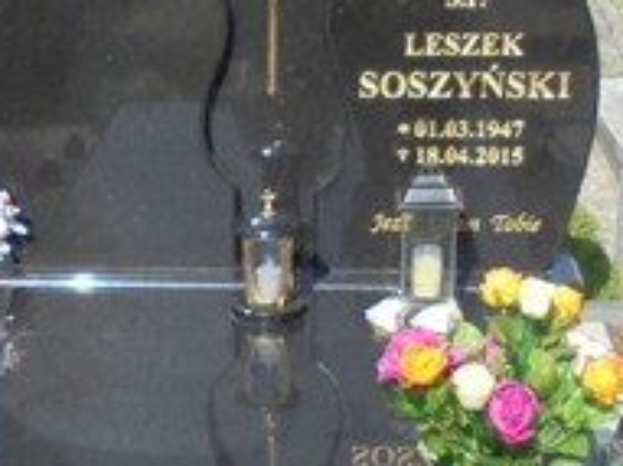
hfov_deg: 21.9
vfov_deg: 16.8
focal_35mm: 87
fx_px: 1565
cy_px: 407
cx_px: 29
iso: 100
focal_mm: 4.6
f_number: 3.5
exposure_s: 1/640
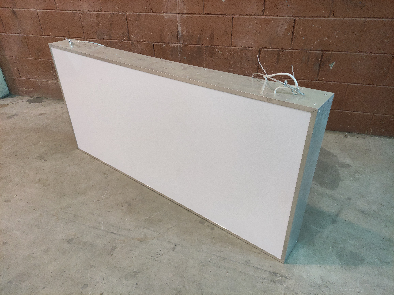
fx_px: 285
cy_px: 148
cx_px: 197
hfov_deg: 69.4
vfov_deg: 54.9
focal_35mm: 25
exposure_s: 1/50
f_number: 1.89
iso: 302
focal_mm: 5.43
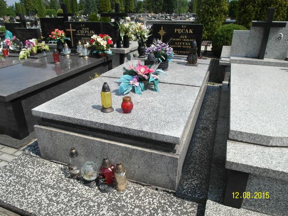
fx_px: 208
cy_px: 106
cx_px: 140
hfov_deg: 69.4
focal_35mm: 25
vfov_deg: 54.9
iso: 80
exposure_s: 1/500
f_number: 4.4
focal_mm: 5.2
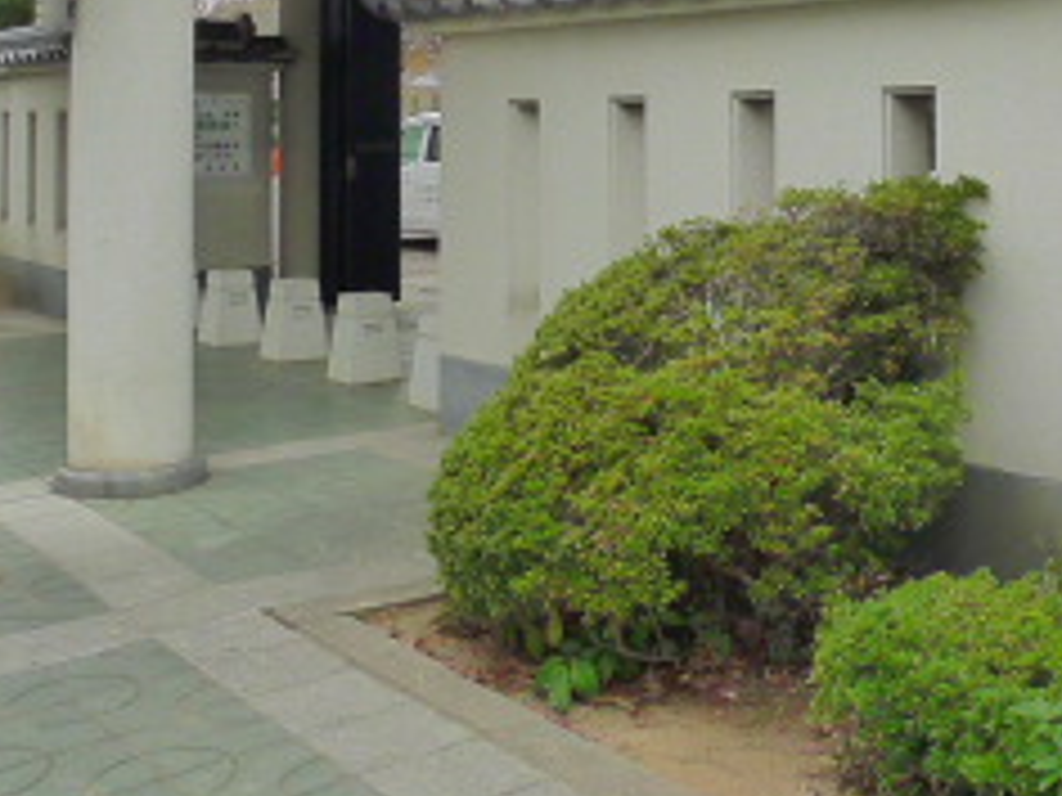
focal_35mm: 65
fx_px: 1994
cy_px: 27
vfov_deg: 21.9
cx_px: 860
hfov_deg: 29.1
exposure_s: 1/400
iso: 400
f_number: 3.2
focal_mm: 5.1
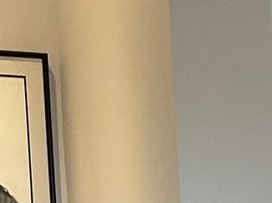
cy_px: 369
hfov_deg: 10.3
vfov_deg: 7.8
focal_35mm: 183
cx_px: 475
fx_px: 1436
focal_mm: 3
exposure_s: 1/60
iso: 80
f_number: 1.8
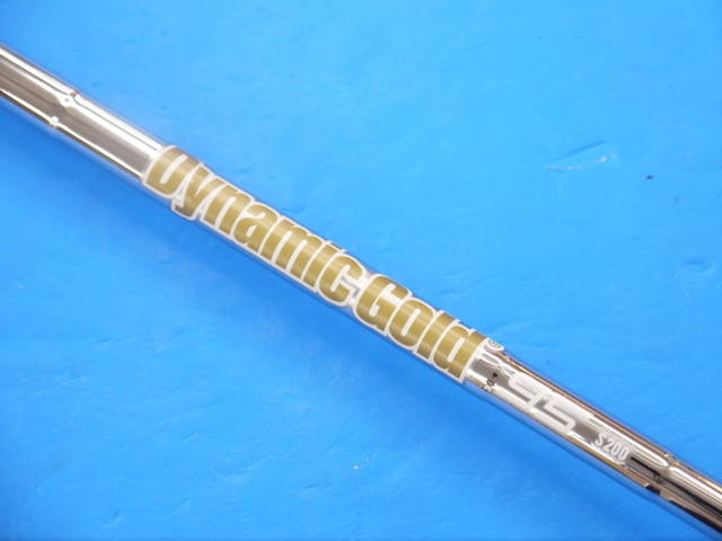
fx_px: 1752
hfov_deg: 23.3
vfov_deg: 17.6
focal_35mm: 84
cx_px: 361
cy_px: 270
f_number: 5.6
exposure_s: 1/100
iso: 800
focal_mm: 42
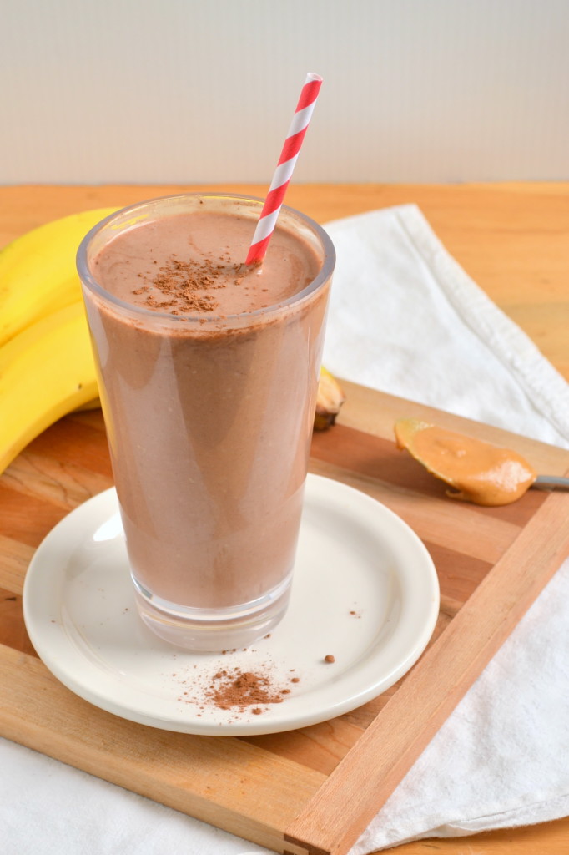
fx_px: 1957
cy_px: 428
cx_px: 284
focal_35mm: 82
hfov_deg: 16.5
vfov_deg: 24.6
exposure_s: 1/8
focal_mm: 55
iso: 100
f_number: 8
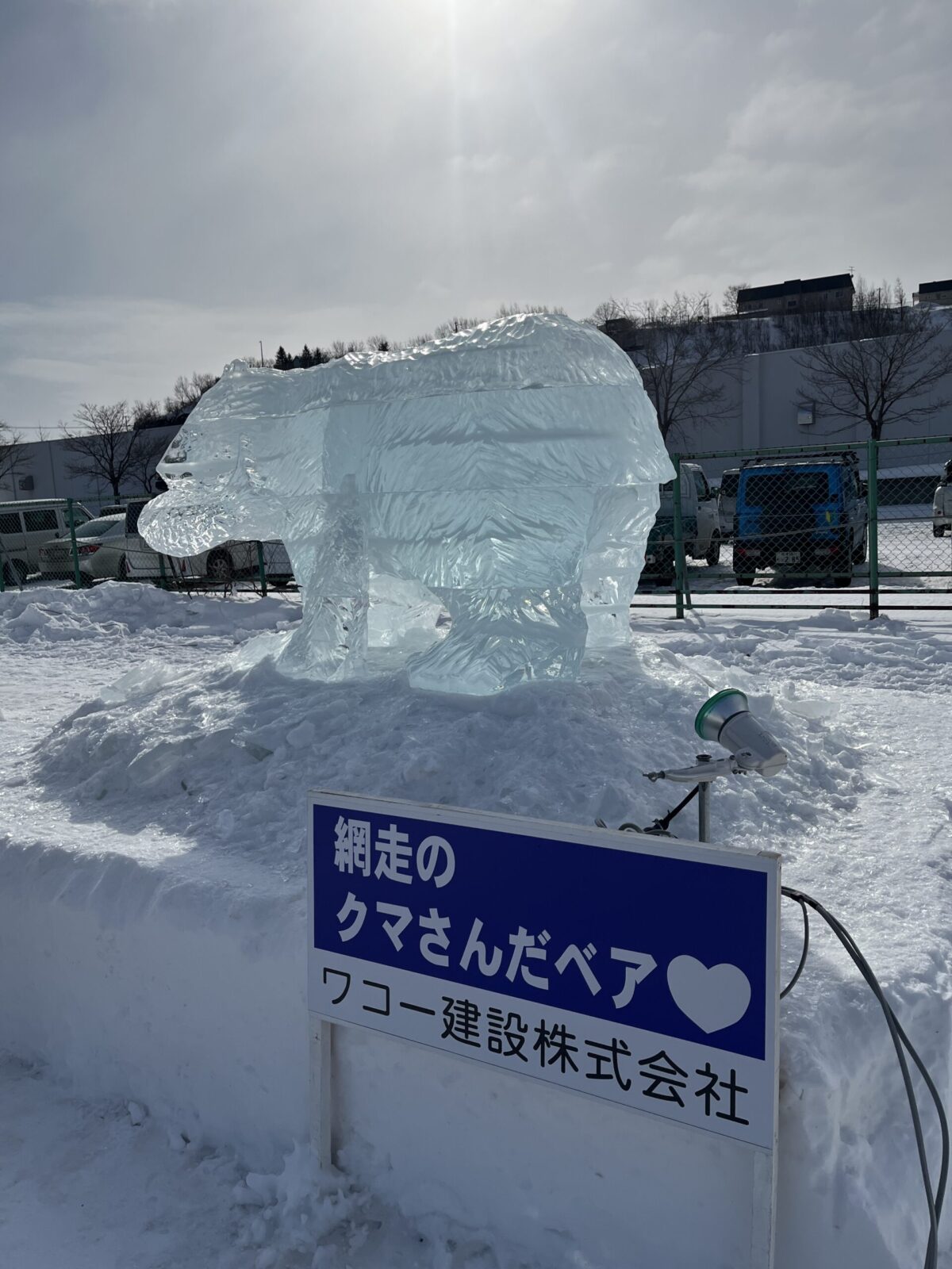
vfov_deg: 67.3
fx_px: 953
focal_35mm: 26
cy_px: 634
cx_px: 476
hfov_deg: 53.1
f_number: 1.6
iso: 50
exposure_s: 1/17241
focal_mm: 5.1
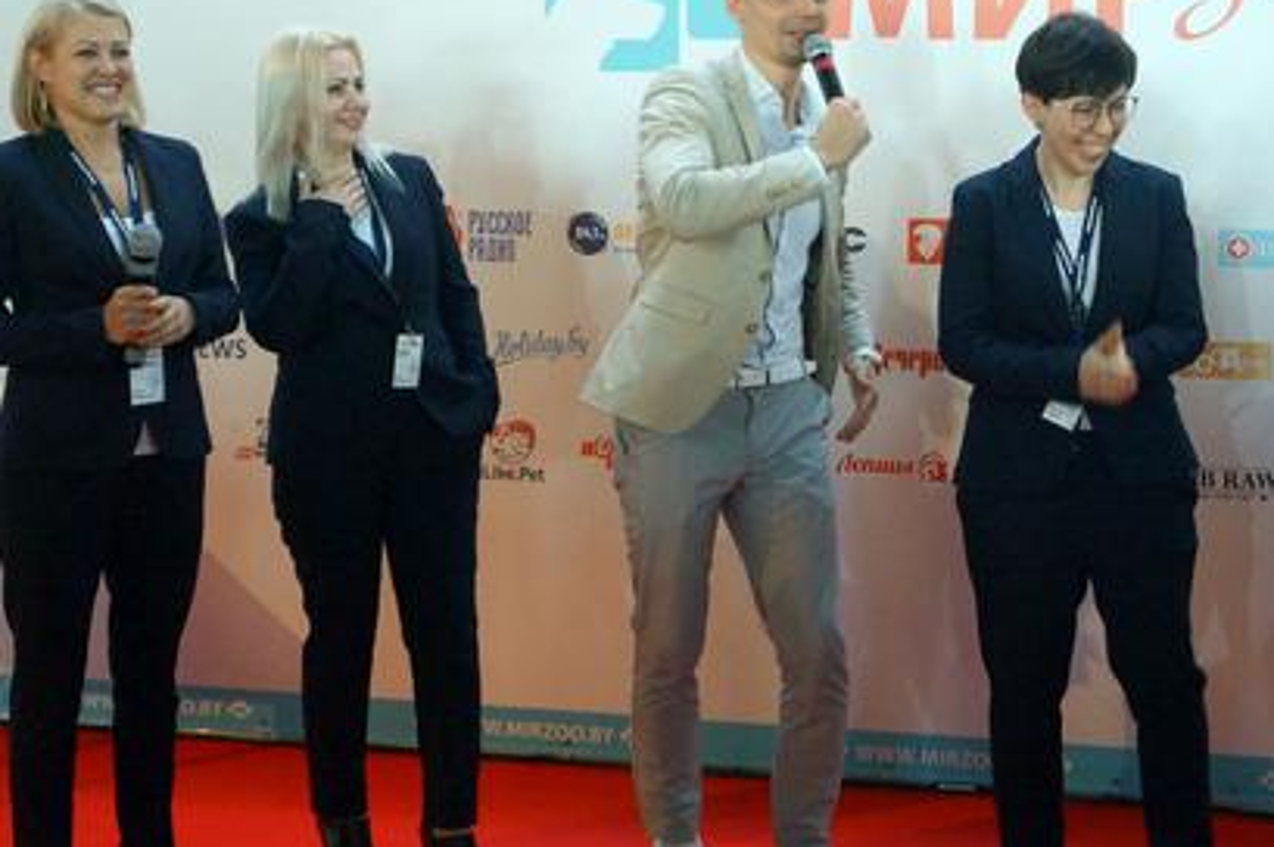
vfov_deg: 22.2
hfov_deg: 32.6
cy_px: 344
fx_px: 2157
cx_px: 844
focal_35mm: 61
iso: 3200
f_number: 4
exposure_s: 1/60
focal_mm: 26
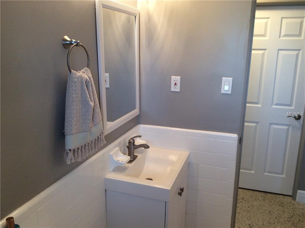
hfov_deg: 56.9
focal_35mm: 32
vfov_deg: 44.0
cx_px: 152
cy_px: 114
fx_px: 281
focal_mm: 3.3
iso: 50
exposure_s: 1/24
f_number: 2.4
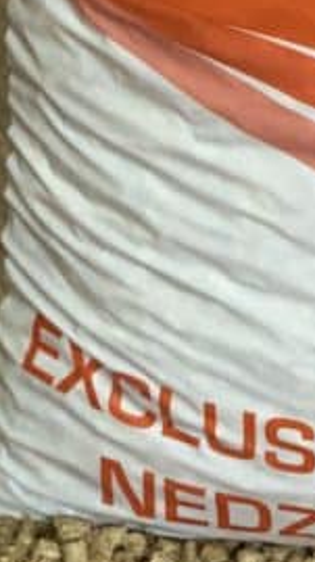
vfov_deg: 9.8
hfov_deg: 5.6
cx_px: 463
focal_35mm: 216
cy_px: -142
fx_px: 3212
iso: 320
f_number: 2.4
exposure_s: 1/50
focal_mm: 6
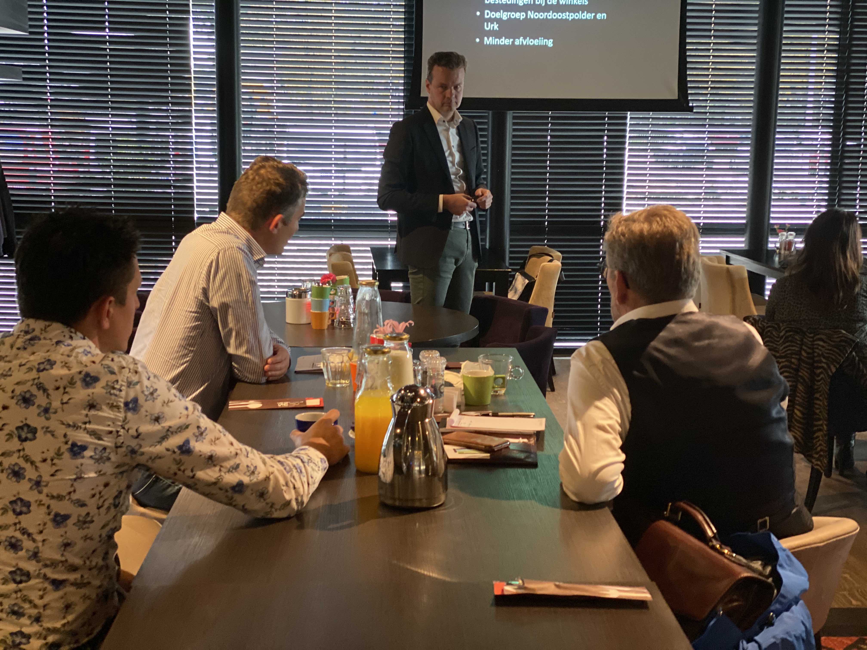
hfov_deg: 36.8
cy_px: 325
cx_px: 434
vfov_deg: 28.0
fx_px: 1302
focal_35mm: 52
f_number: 2
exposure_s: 1/50
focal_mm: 6
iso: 320
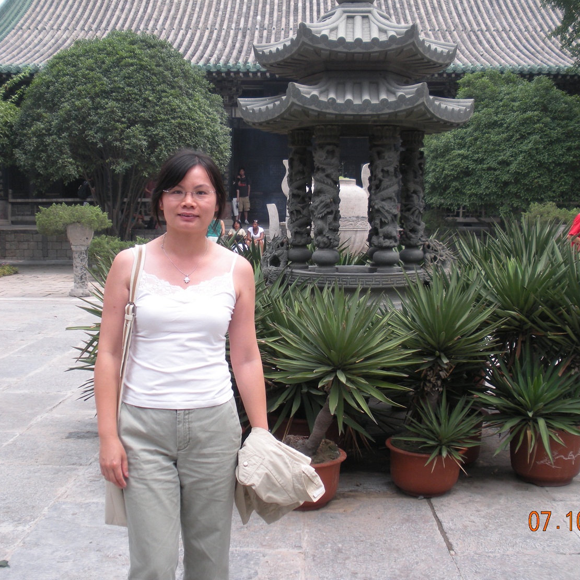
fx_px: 815
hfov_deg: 39.2
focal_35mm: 43
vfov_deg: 39.2
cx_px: 304
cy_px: 289
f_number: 3.5
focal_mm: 6.3
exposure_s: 1/233
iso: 64
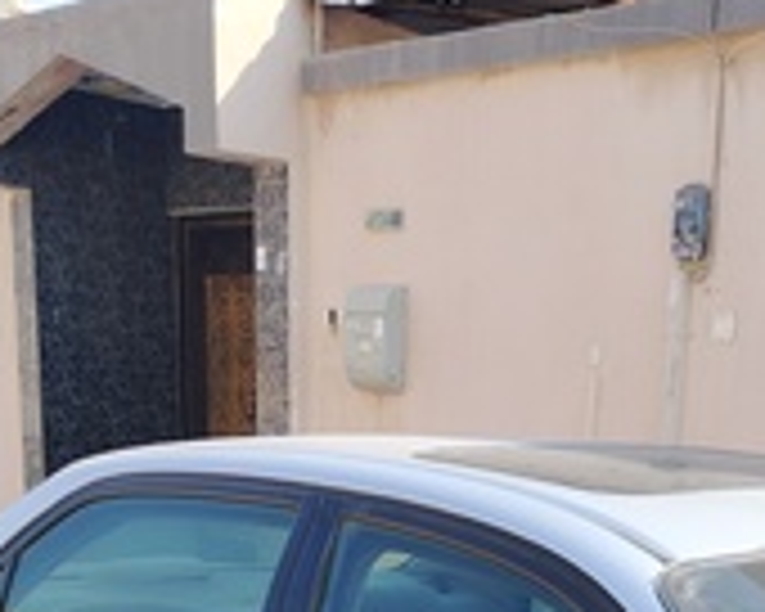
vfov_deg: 21.0
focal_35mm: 63
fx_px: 1426
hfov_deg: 29.7
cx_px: 542
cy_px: 884
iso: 100
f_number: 1.75
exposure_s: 1/455
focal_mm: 5.25
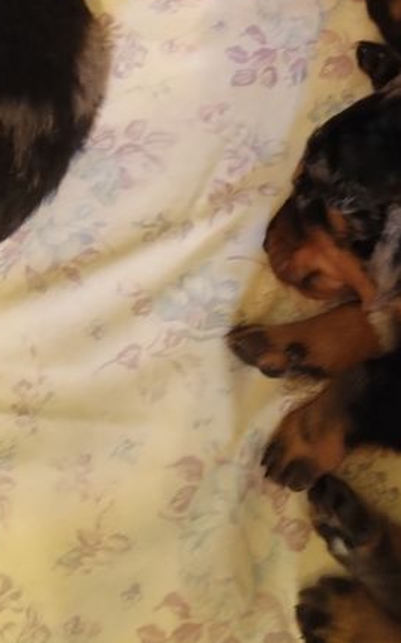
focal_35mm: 64
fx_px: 1120
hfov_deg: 20.1
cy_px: -87
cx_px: 306
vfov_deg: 28.6
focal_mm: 4.75
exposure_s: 1/16.7
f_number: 1.8
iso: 1255
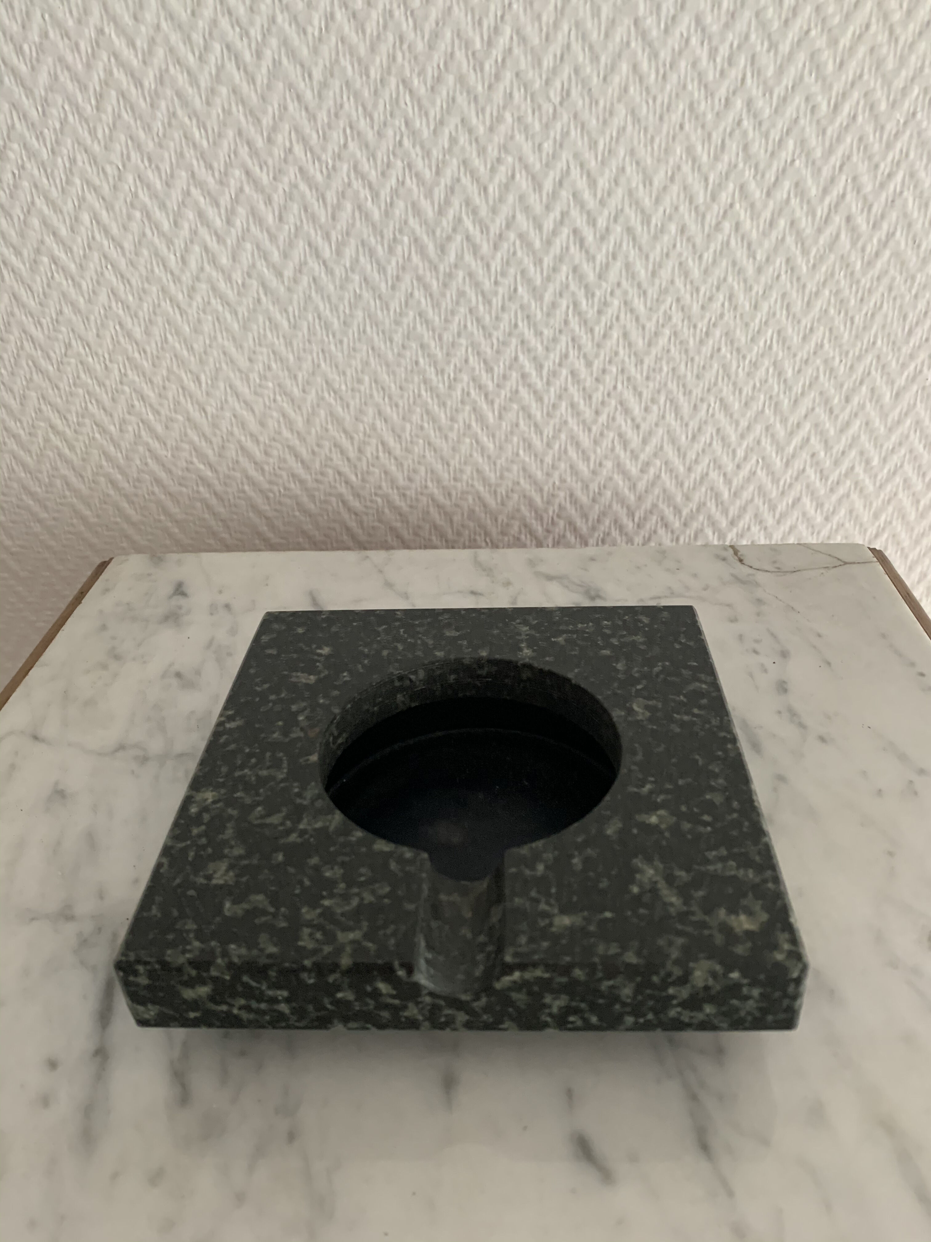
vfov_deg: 67.3
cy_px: 621
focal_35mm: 26
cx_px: 466
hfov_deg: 53.1
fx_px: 932
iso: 250
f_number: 1.8
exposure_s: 1/60
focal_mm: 4.25
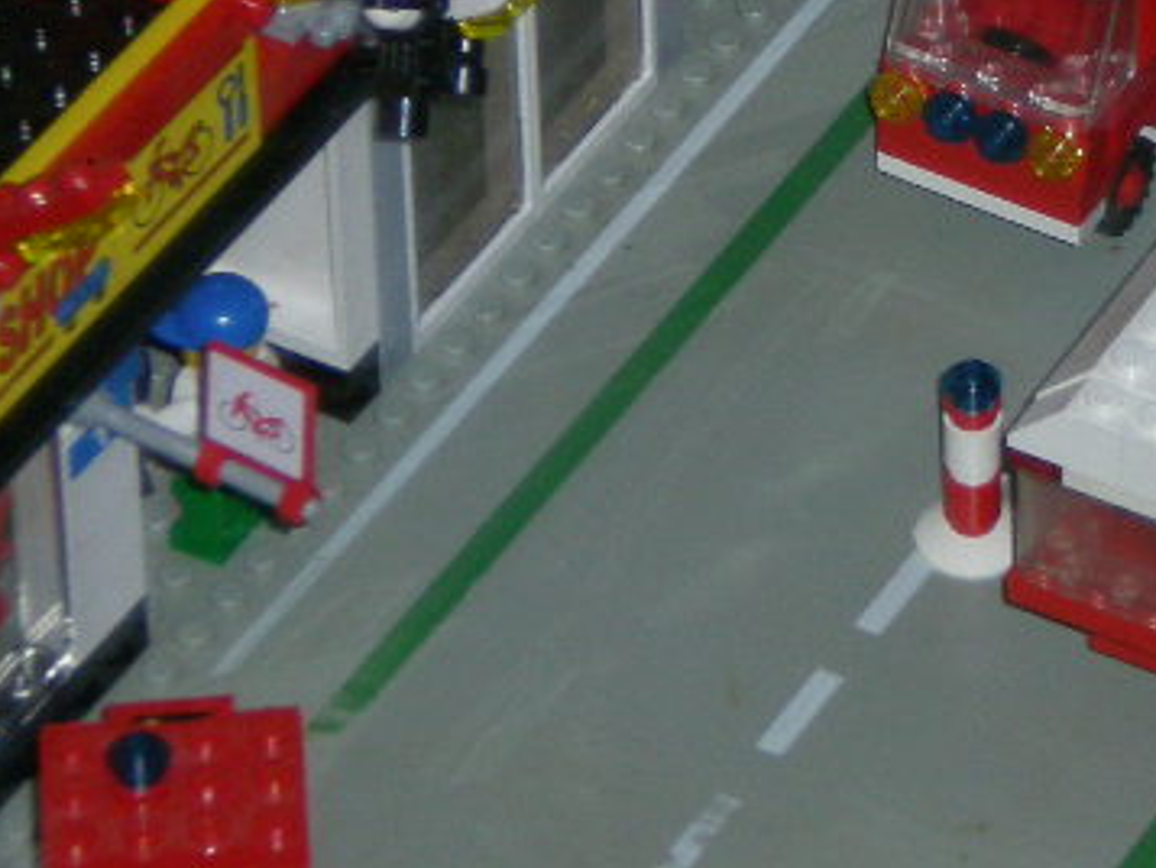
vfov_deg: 4.5
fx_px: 10924
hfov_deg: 6.0
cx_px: 1020
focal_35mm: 327
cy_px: 223
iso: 139
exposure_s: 1/120
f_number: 5.9
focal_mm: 18.9
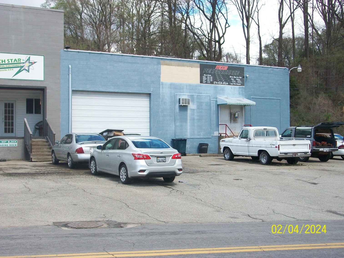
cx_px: 172
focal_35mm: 53
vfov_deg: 27.5
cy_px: 129
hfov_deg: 36.2
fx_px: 527
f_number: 3.6
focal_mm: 8.8
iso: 80
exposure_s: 1/400
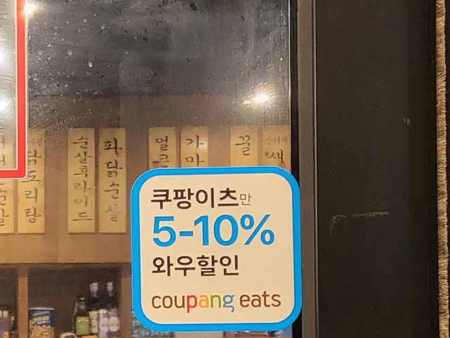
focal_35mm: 79
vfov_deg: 18.1
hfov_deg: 21.9
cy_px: 359
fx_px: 1027
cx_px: -155
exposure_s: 1/40
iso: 320
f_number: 1.8
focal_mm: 4.25
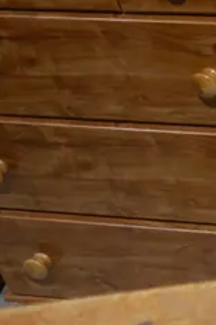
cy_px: -84
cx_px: 712
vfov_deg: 15.3
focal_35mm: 128
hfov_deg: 8.4
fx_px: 1154
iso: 250
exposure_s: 1/60
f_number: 3.5
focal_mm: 14
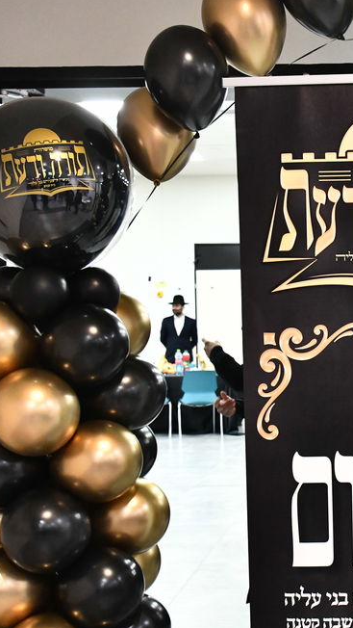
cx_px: 406
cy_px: 366
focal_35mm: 63
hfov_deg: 18.3
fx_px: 1048
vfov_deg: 33.2
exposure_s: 1/60
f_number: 5.6
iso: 3200
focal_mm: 28
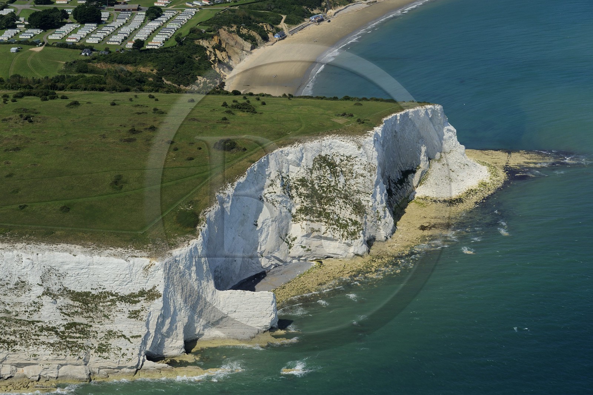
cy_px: 198
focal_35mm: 70
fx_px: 1153
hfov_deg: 28.8
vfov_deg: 19.4
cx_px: 296
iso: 200
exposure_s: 1/1000
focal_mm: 70
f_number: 7.1
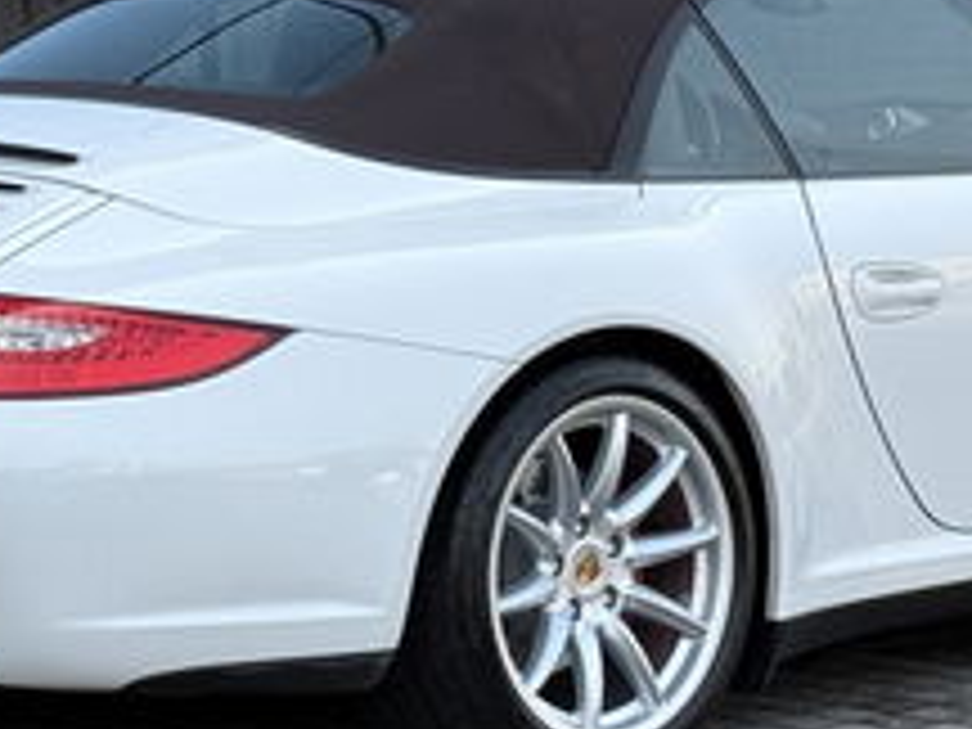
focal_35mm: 171
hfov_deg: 11.6
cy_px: 504
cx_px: 580
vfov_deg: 8.7
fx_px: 4802
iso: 64
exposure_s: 1/641
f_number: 1.78
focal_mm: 6.76
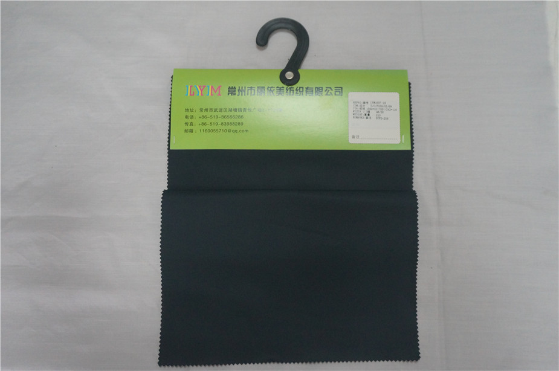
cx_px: 280
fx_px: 465
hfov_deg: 62.0
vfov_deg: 43.5
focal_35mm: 30
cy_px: 186
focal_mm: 20
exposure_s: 1/160
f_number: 4
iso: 2000
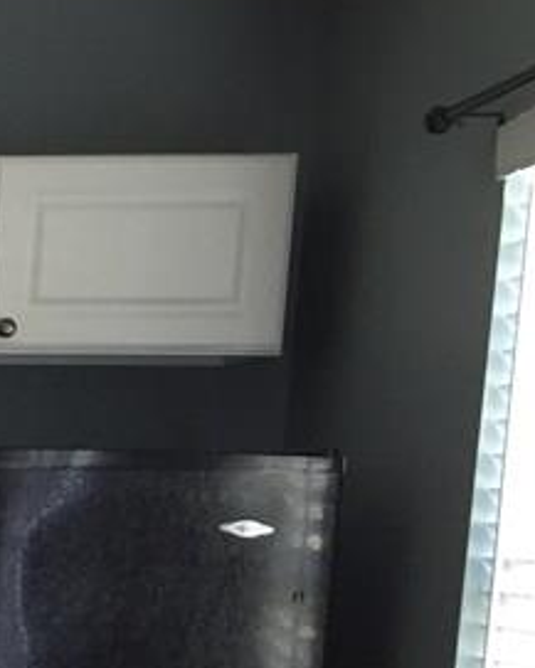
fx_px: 2117
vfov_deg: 17.1
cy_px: 804
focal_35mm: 107
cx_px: -604
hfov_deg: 12.4
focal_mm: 4.15
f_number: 2.2
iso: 100
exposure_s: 1/30
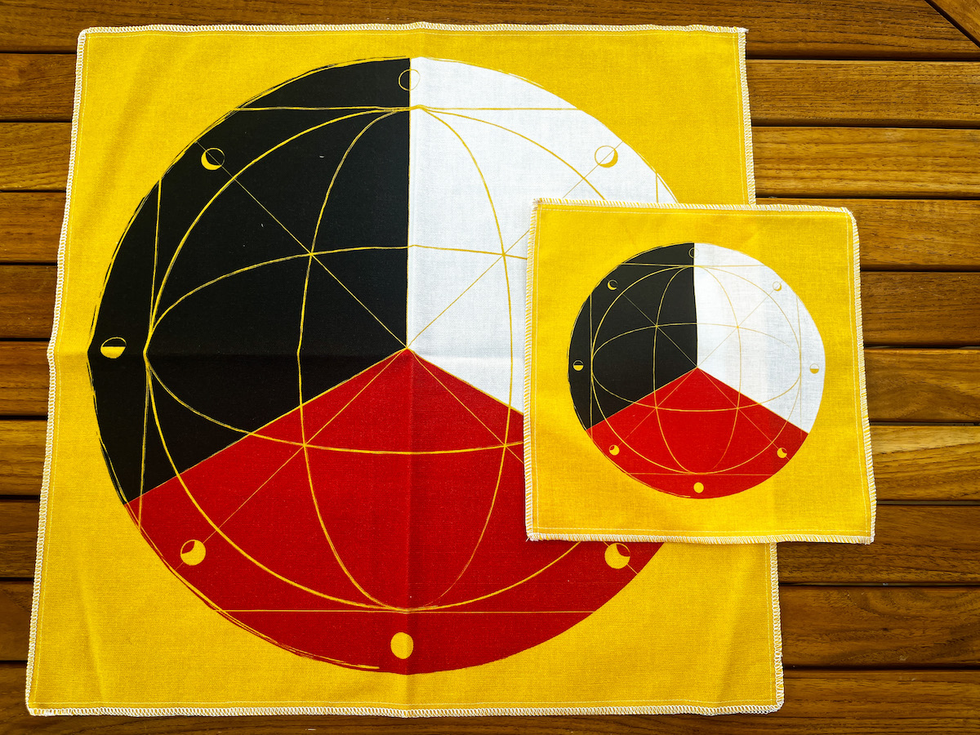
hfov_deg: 67.3
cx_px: 490
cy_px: 368
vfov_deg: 53.1
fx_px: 736
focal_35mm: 26
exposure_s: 1/125
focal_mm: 5.1
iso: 32
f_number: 1.6
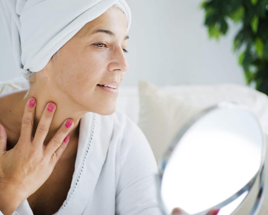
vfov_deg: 20.7
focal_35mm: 74
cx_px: 120
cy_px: 101
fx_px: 587
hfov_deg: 25.7
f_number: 3.5
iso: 320
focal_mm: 60
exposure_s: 1/250
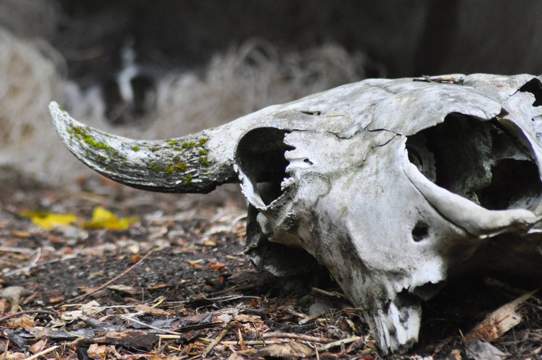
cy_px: 180
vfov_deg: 3.0
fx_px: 6767
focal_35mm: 450
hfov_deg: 4.6
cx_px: 271
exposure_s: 1/500
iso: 900
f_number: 5.6
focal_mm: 300
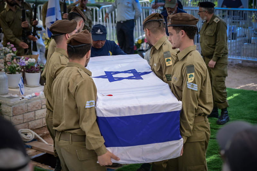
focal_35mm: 69
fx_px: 492
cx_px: 128
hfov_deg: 29.3
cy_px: 86
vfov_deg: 19.7
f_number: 4
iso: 500
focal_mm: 69
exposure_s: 1/500
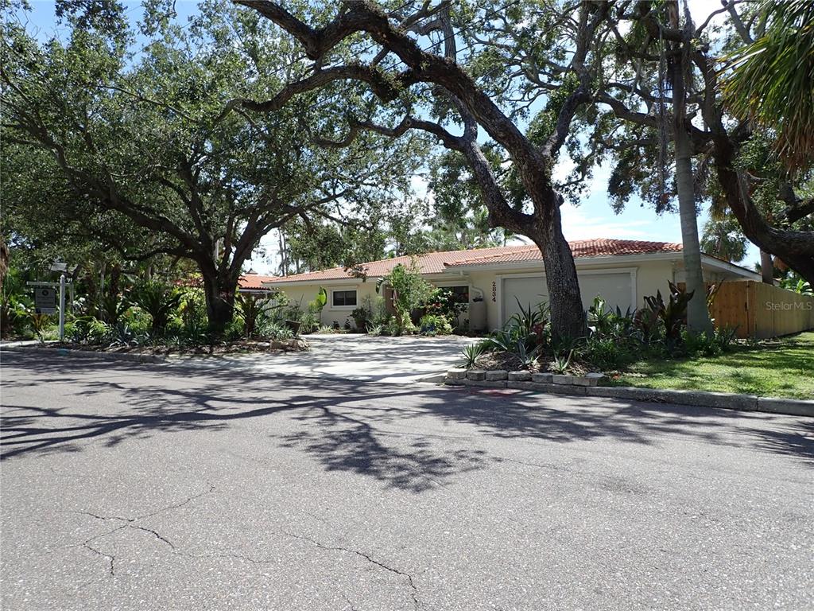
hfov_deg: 69.4
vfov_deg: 54.9
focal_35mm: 25
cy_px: 306
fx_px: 588
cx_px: 407
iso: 100
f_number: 2.8
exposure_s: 1/800
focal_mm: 4.5
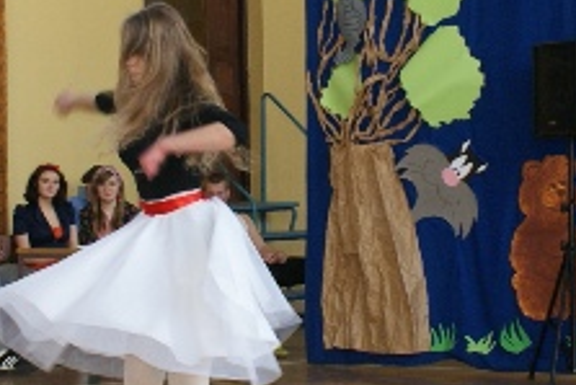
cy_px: 118
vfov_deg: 12.2
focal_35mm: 112
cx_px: 349
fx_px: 1793
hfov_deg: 18.2
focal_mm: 26
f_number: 5.6
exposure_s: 1/80
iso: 400
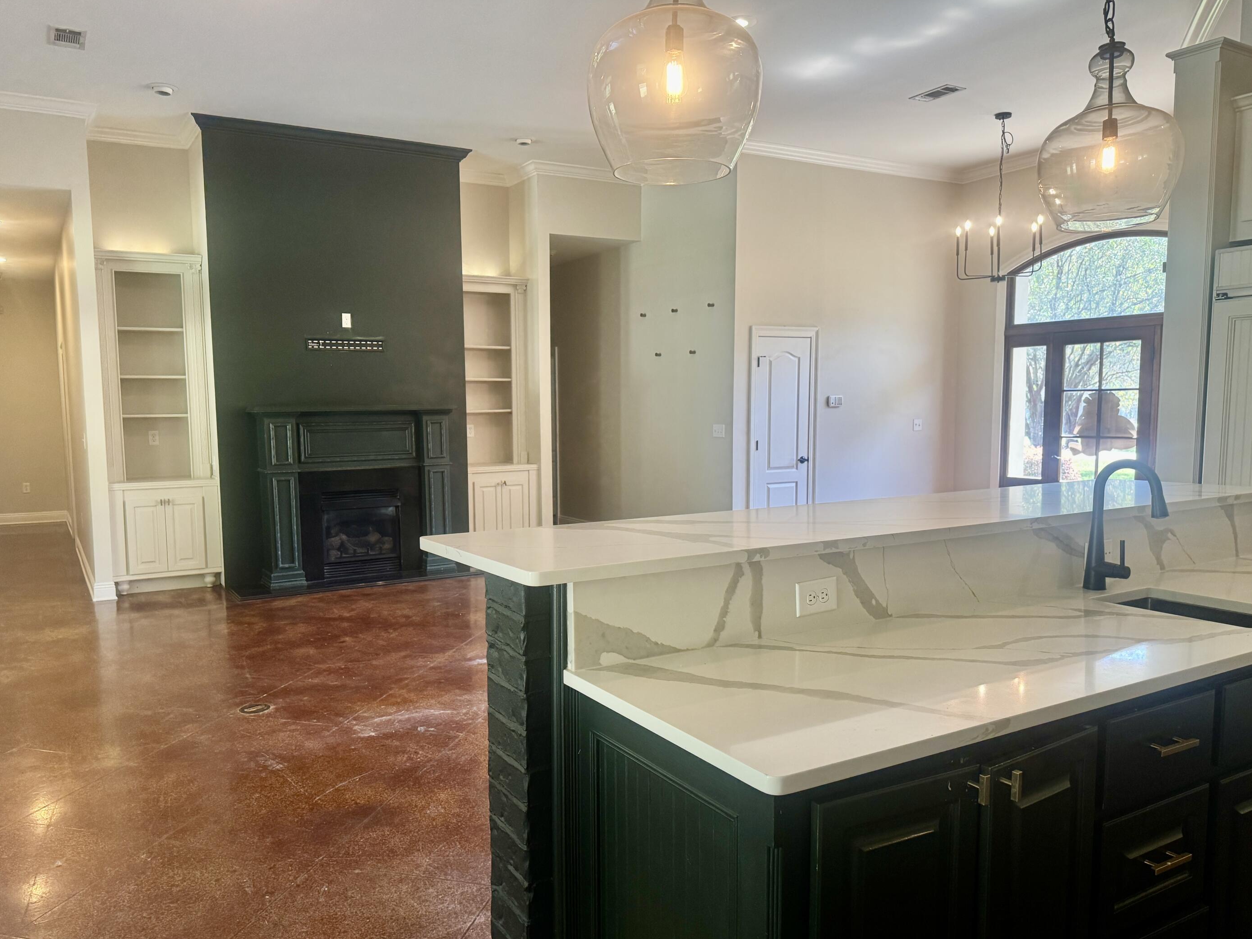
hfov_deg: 67.2
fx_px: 940
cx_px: 576
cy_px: 497
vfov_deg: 53.0
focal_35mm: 26
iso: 200
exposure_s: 1/120
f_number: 1.78
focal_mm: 6.76
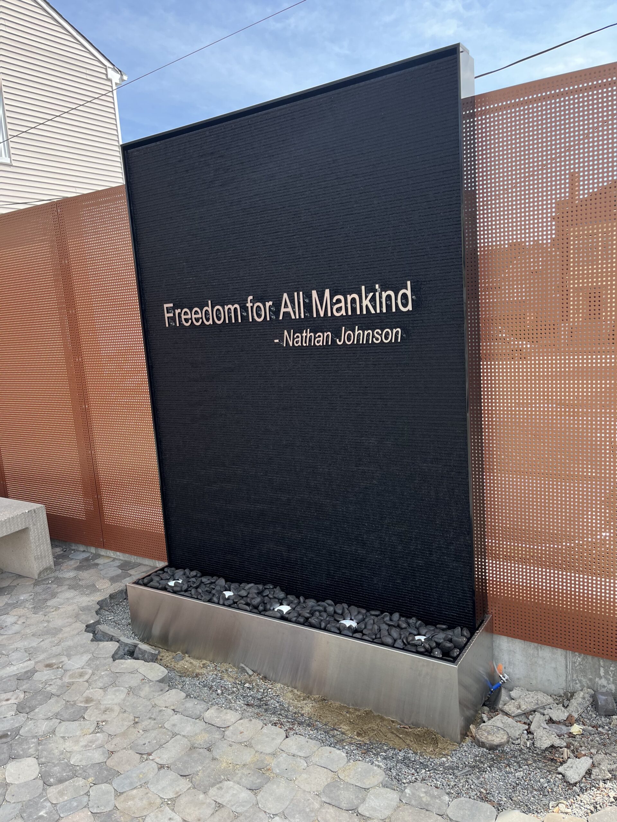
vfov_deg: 67.3
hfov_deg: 53.1
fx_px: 618
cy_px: 411
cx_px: 308
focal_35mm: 26
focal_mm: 5.1
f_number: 1.6
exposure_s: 1/680
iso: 50
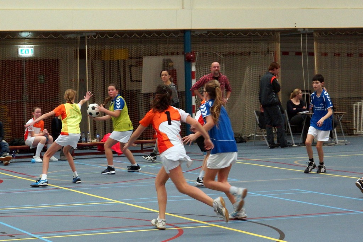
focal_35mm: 75
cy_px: 121
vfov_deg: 18.2
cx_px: 182
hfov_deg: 27.0
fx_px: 756
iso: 1250
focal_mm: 50
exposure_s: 1/200
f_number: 2.8
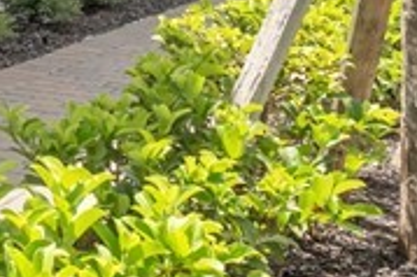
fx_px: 1123
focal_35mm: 97
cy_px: -145
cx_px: -489
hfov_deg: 15.4
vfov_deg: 13.2
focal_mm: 16
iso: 200
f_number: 9
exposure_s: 1/200
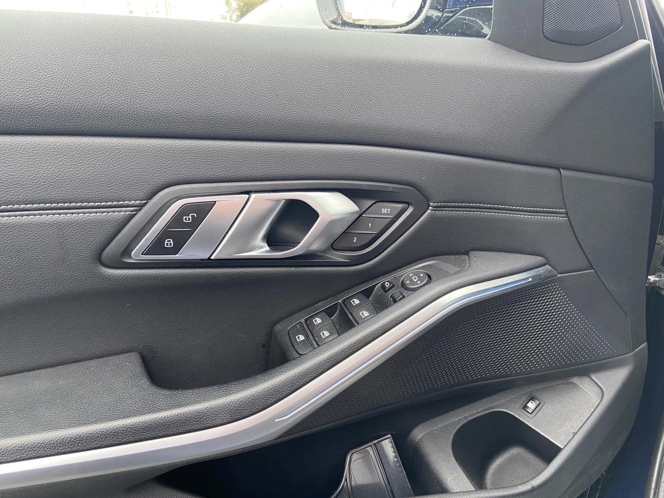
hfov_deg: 67.3
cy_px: 249
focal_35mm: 26
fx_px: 499
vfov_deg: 53.1
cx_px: 332
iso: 125
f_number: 1.8
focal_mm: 4.25
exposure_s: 1/86
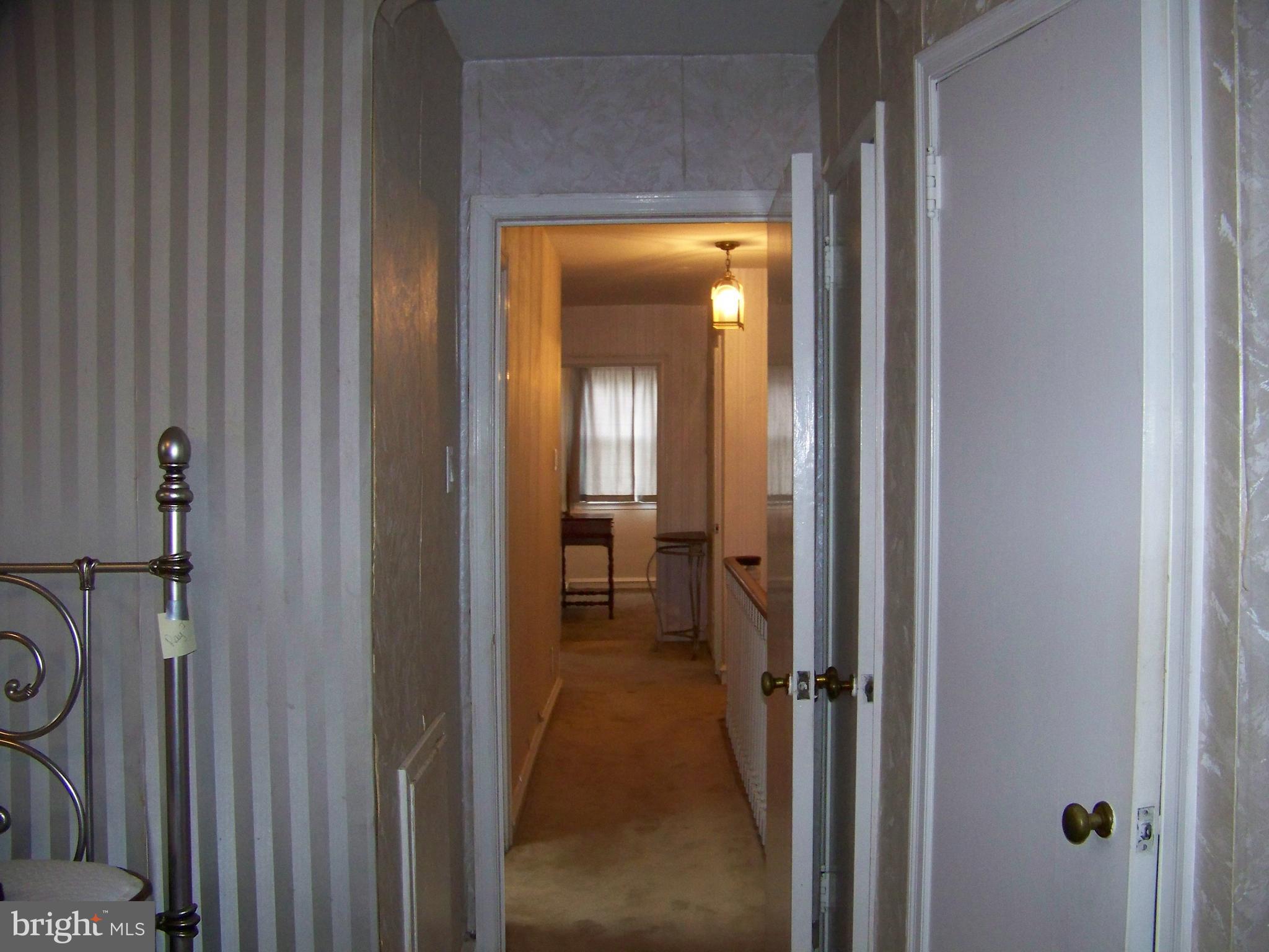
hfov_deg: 51.4
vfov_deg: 39.7
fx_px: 1320
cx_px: 634
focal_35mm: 36
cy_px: 476
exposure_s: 1/30
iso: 200
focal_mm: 5.85
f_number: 2.8
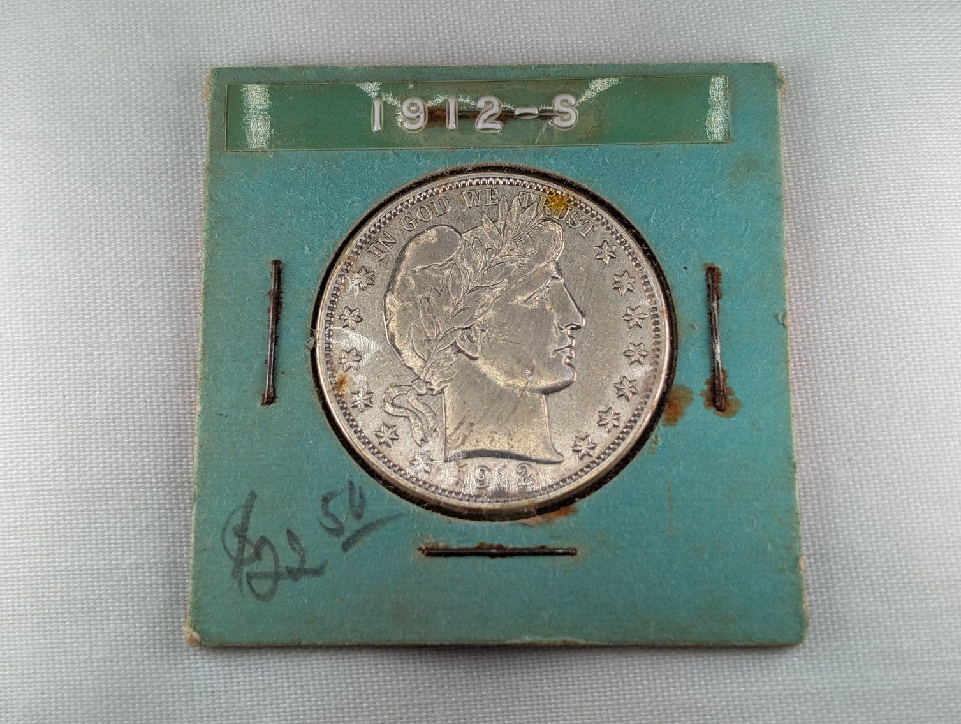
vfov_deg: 29.8
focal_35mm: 49
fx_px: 1362
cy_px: 362
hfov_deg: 38.9
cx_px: 480
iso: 19
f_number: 1.68
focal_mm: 6.9
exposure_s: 1/644
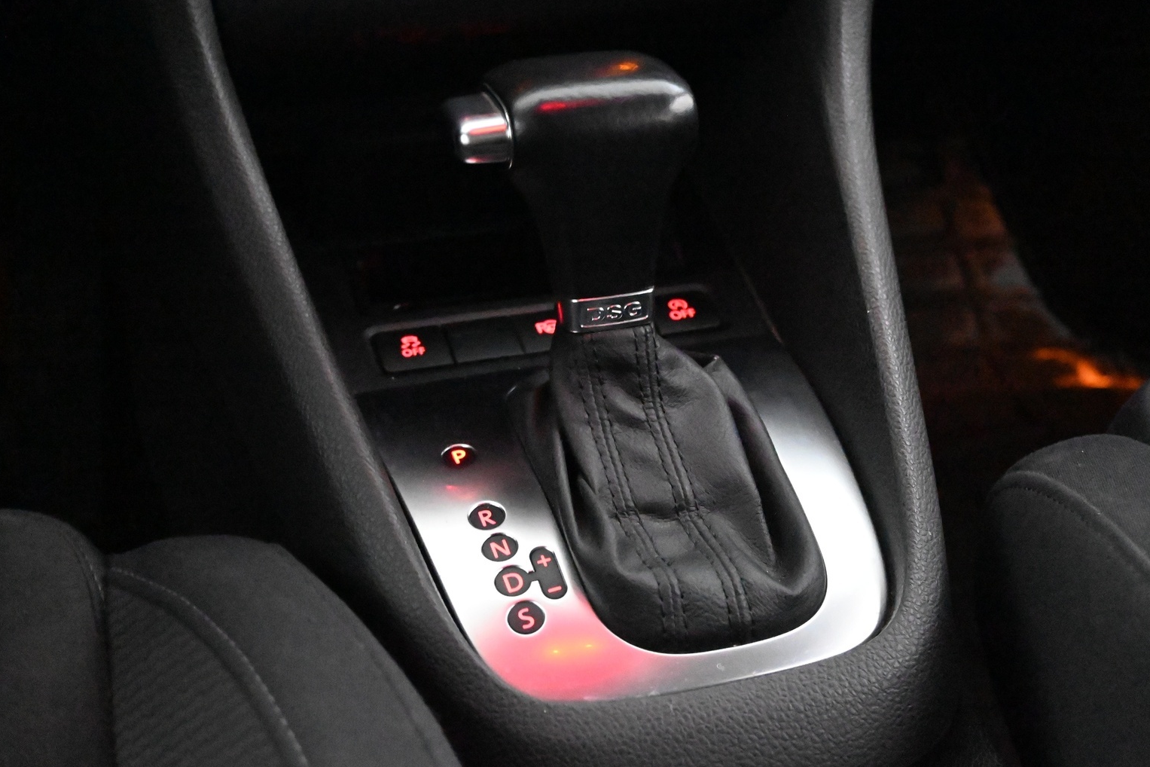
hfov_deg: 37.8
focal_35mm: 53
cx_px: 606
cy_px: 363
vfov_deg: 25.7
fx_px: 1678
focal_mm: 33
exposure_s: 1/50
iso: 22800
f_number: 5
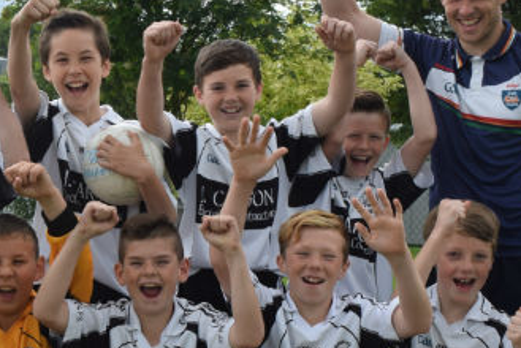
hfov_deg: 17.4
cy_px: 325
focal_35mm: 116
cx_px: 65
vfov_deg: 11.7
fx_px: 1680
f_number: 8
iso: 280
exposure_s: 1/250
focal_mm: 26
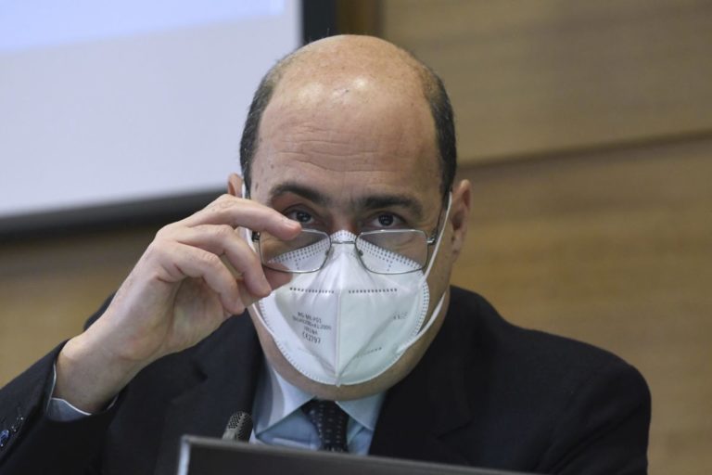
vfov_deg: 5.7
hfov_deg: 8.6
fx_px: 4746
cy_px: 238
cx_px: 356
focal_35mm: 240
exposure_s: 1/125
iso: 4000
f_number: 5
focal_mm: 160
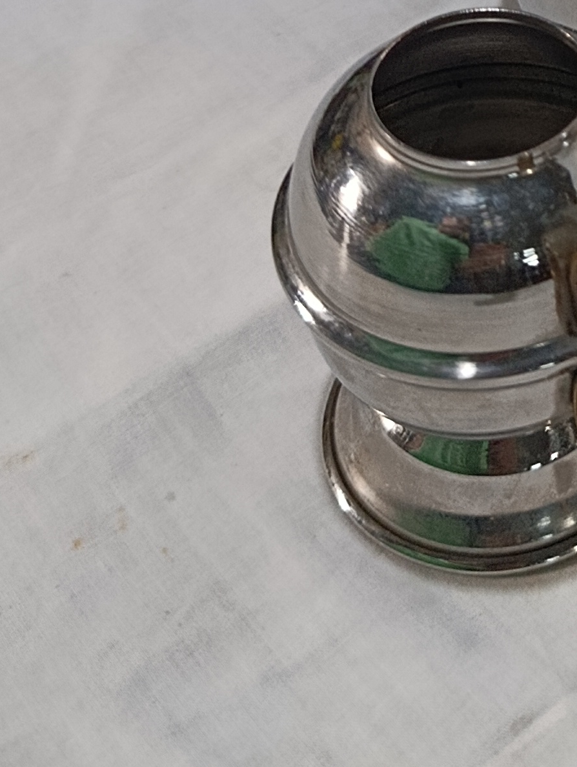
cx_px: 828
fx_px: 1752
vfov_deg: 22.4
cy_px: -202
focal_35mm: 79
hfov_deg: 17.1
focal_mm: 6.11
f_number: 1.65
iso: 748
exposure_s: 1/100
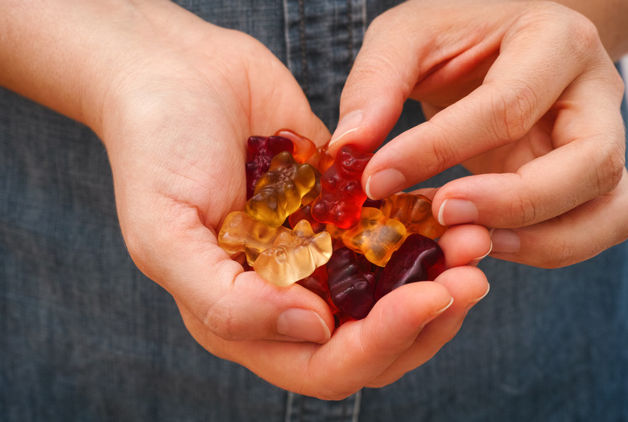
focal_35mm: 75
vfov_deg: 18.3
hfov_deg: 26.9
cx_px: 314
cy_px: 211
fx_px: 1311
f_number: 8
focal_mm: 50
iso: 100
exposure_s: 1/200
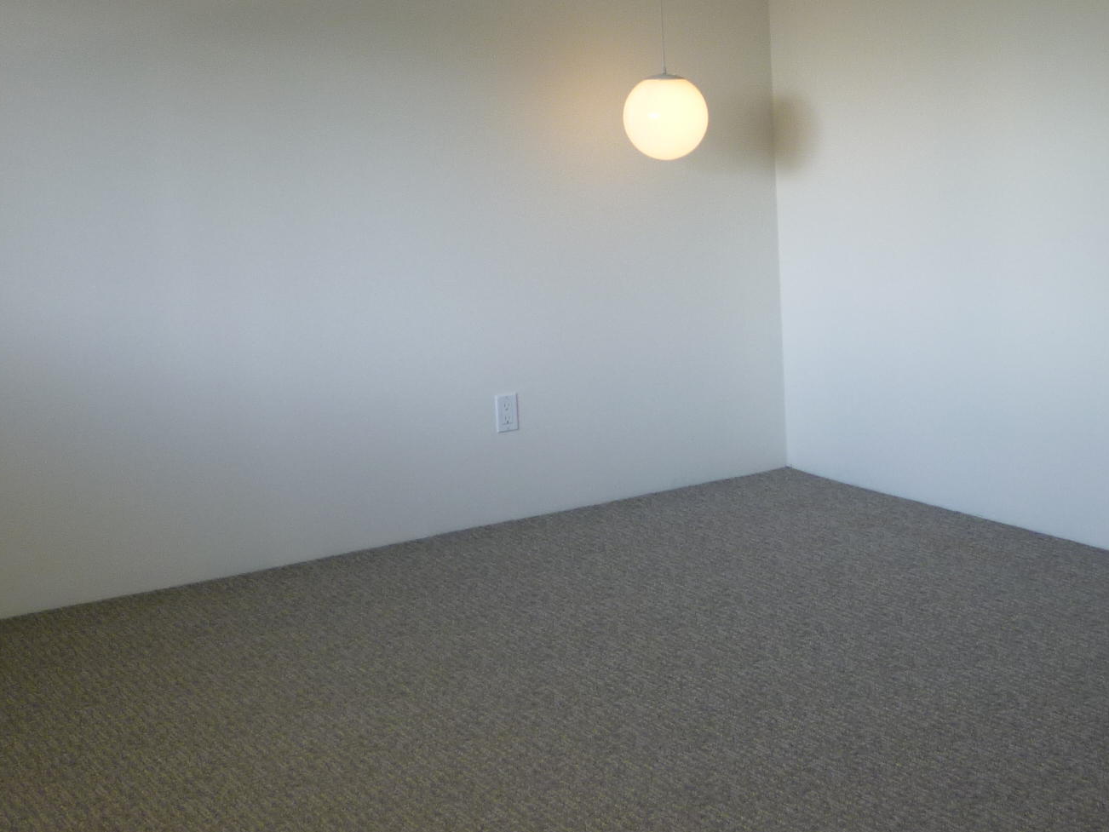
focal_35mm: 57
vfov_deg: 25.5
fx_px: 1826
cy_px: 266
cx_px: 906
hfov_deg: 32.7
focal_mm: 5.2
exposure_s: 1/30
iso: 100
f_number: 3.3
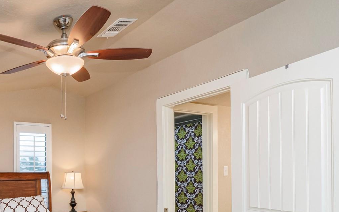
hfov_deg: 58.2
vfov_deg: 39.8
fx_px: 277
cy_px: 175
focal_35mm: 30
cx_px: 68
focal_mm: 7
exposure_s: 1/200
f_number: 4.5
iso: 500
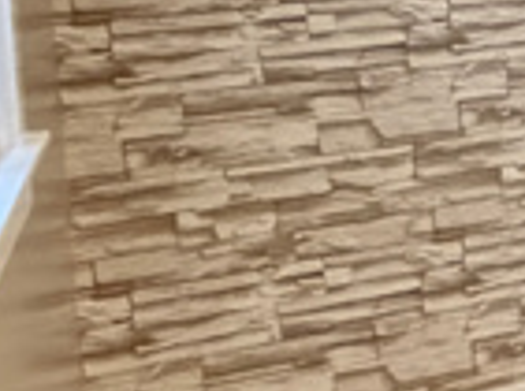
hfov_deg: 12.1
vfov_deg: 13.9
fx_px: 1543
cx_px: 1471
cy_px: -123
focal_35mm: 102
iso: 1250
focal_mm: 2.22
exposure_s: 1/40
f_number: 2.2
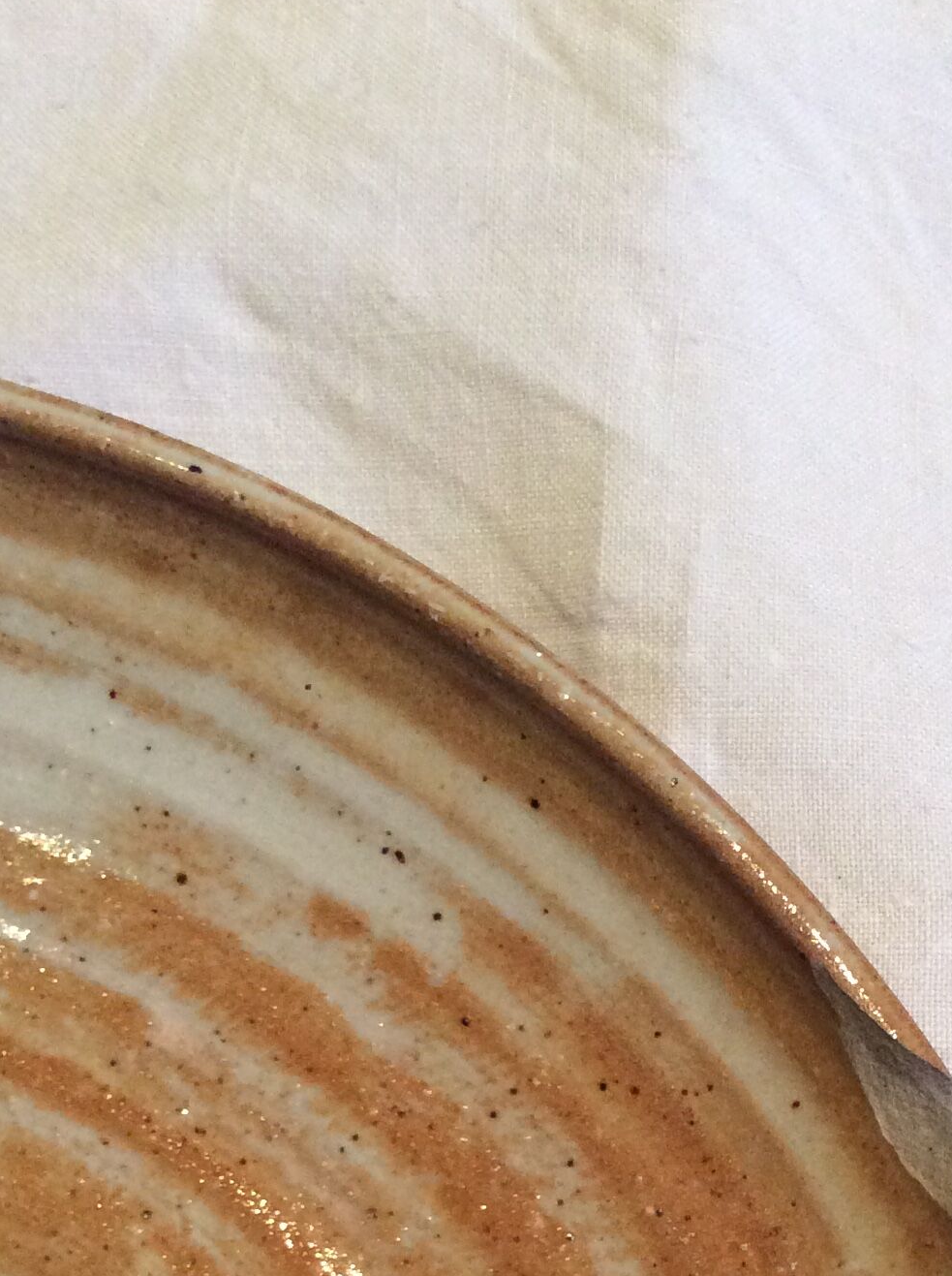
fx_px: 2317
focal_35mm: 63
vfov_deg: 29.2
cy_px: 1215
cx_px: 688
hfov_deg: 23.0
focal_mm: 3.3
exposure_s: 1/25
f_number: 2.4
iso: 200
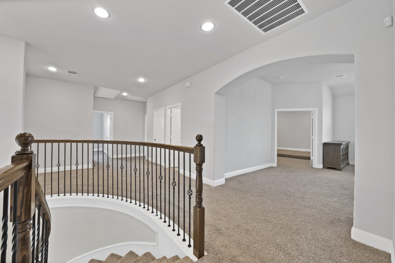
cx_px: 198
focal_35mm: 12
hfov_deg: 112.6
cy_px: 132
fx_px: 132
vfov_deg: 90.1
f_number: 9
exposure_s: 1/1.67
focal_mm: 12
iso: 640
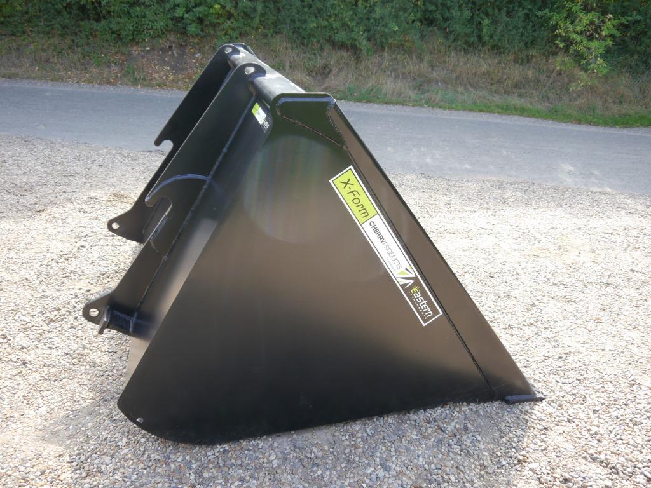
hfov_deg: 63.4
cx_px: 326
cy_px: 244
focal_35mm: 28
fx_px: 527
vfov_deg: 49.7
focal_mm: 14
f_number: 4
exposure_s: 1/160
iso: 160
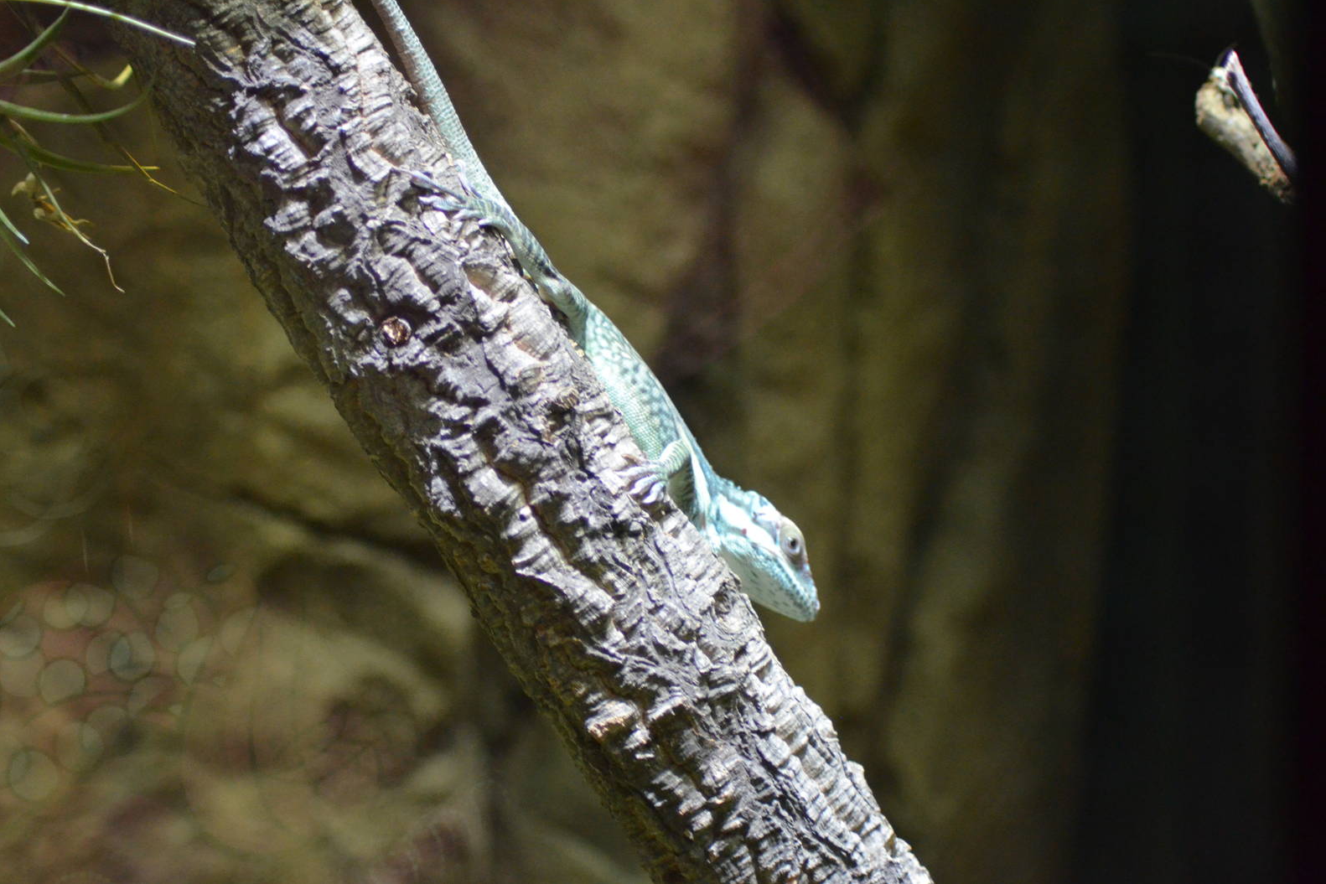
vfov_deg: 12.9
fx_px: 3904
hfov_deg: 19.3
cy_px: 442
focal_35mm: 106
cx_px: 669
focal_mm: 70
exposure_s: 1/100
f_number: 4
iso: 3200
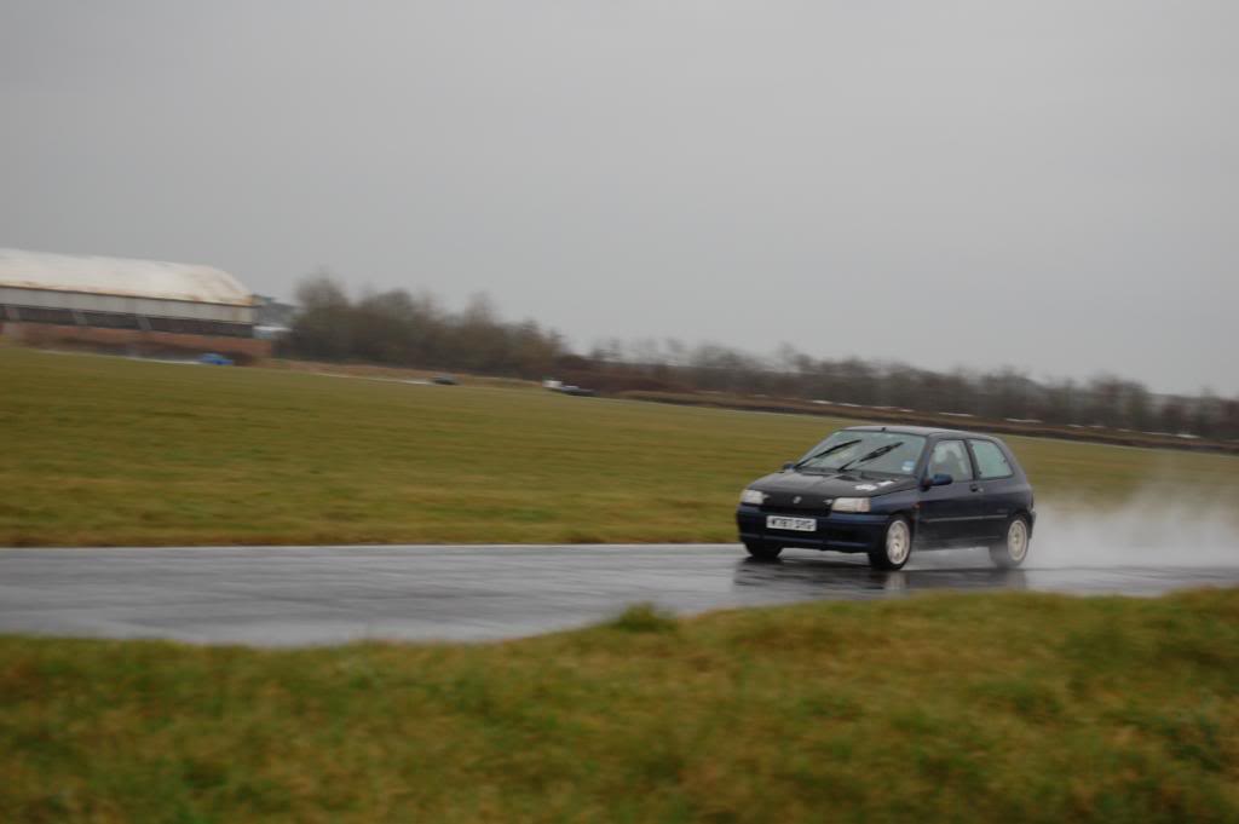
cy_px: 412
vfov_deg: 16.5
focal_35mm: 82
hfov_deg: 24.6
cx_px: 620
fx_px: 2837
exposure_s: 1/125
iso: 220
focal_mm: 55
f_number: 5.6
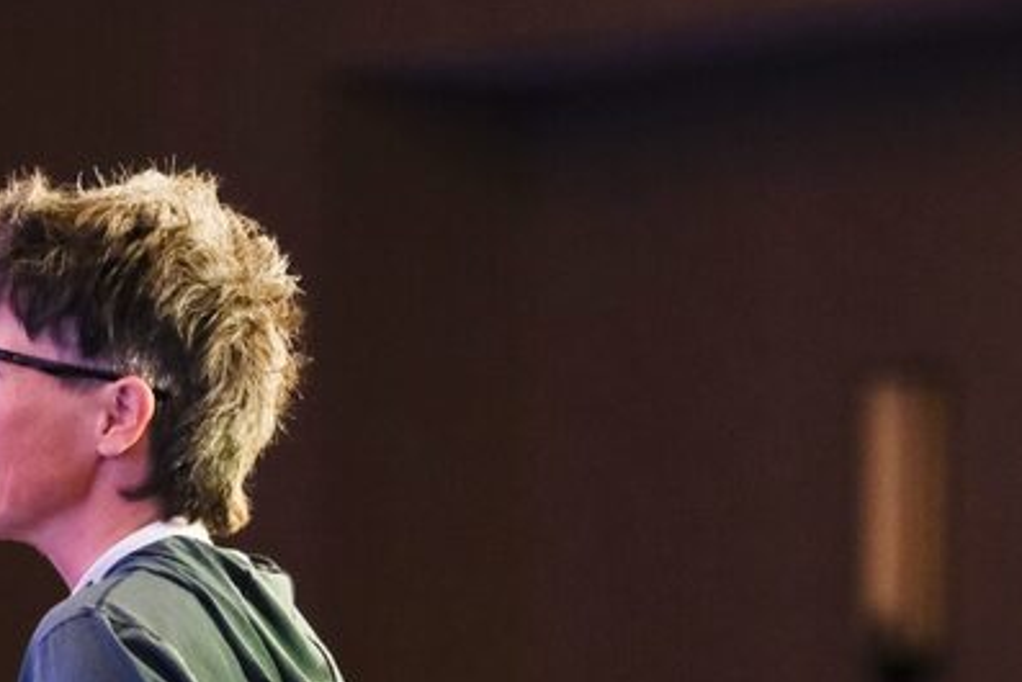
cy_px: 934
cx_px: 33
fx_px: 11586
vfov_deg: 3.4
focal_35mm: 408
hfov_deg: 5.0
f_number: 2
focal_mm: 90
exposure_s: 1/125
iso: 3200
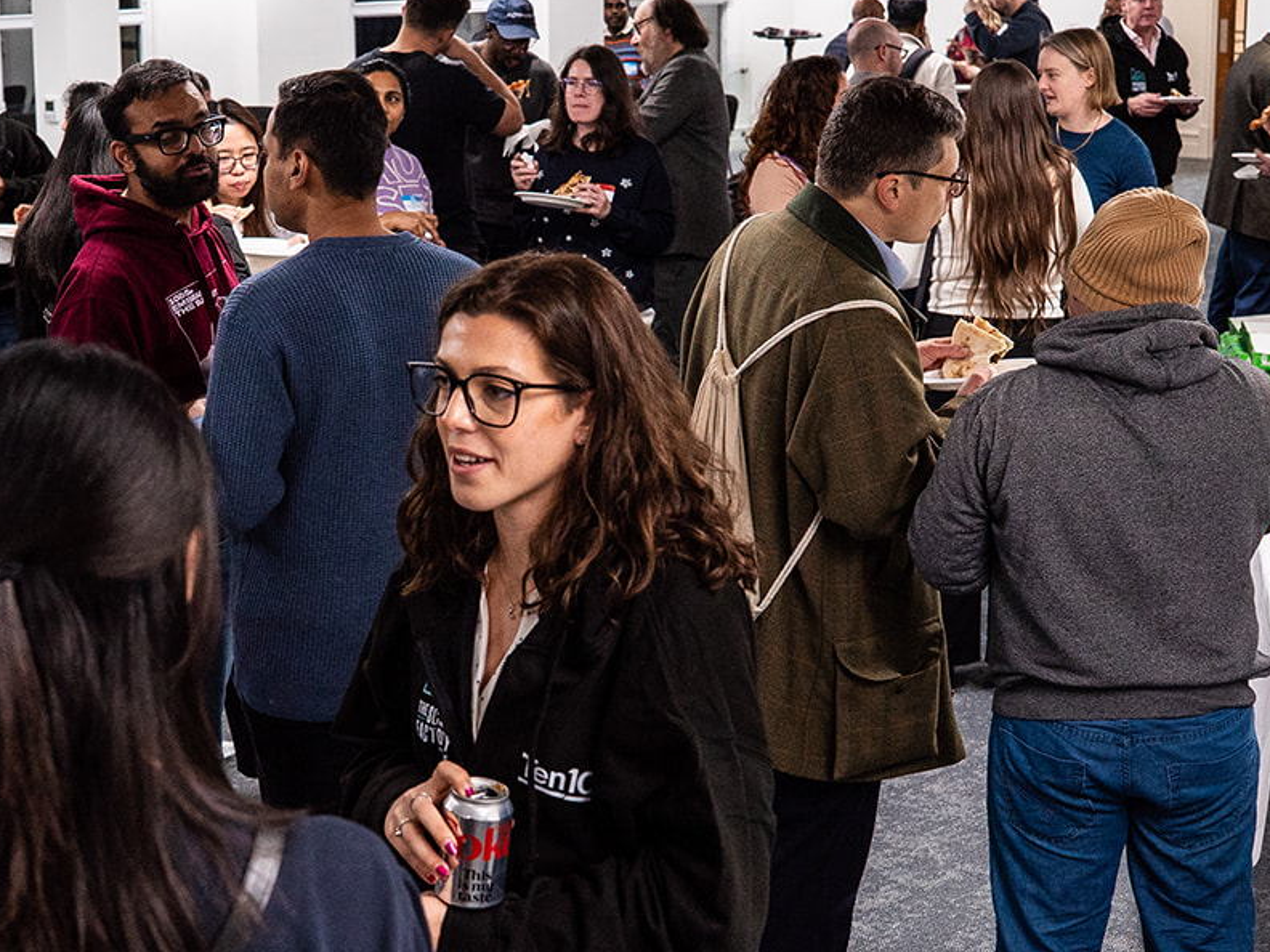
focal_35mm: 68
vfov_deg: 21.6
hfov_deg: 28.4
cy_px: 526
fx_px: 2495
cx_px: 411
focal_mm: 35
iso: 1600
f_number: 4.5
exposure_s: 1/160
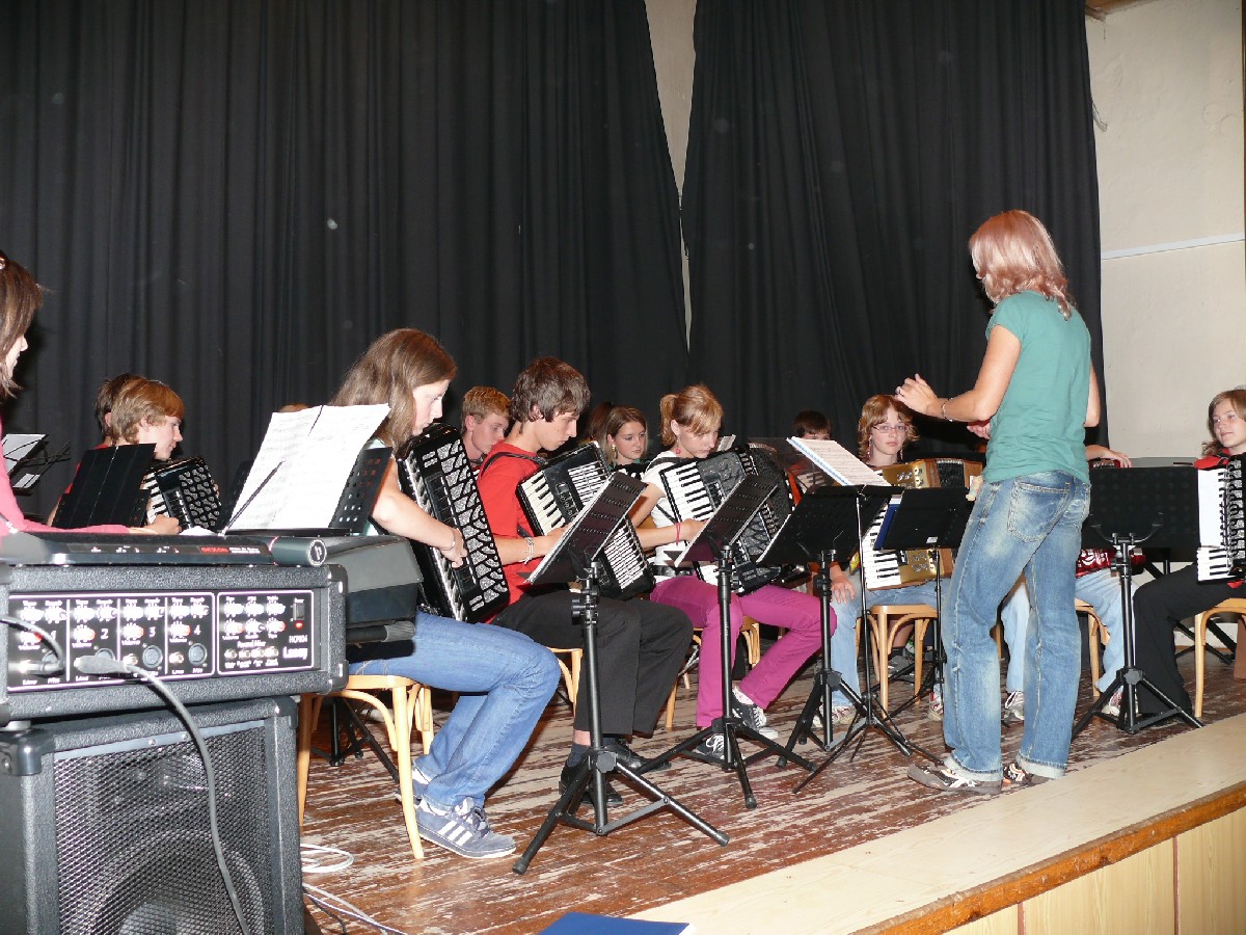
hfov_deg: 52.6
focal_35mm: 35
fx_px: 1260
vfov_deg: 40.7
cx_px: 623
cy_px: 468
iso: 100
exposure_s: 1/30
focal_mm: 7.5
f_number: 2.8
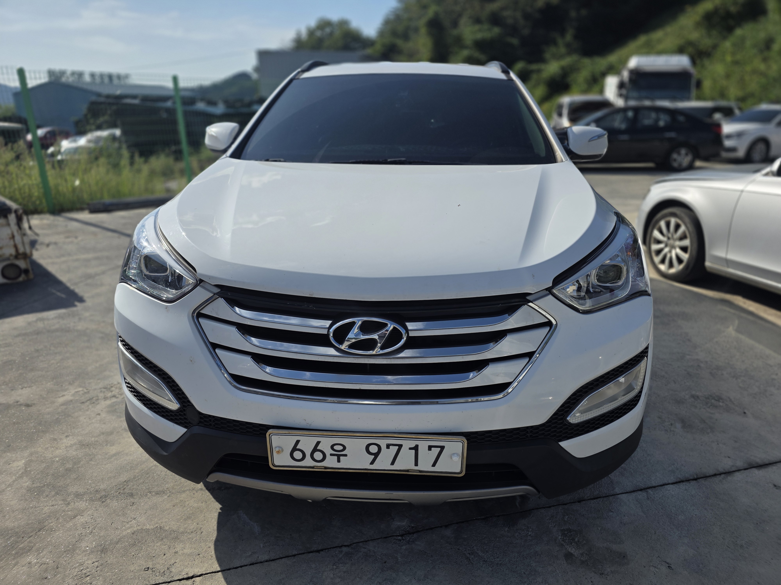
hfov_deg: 73.9
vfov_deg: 58.9
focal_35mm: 23
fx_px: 519
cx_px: 390
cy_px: 292
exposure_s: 1/7626
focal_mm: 6.3
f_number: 1.7
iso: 80
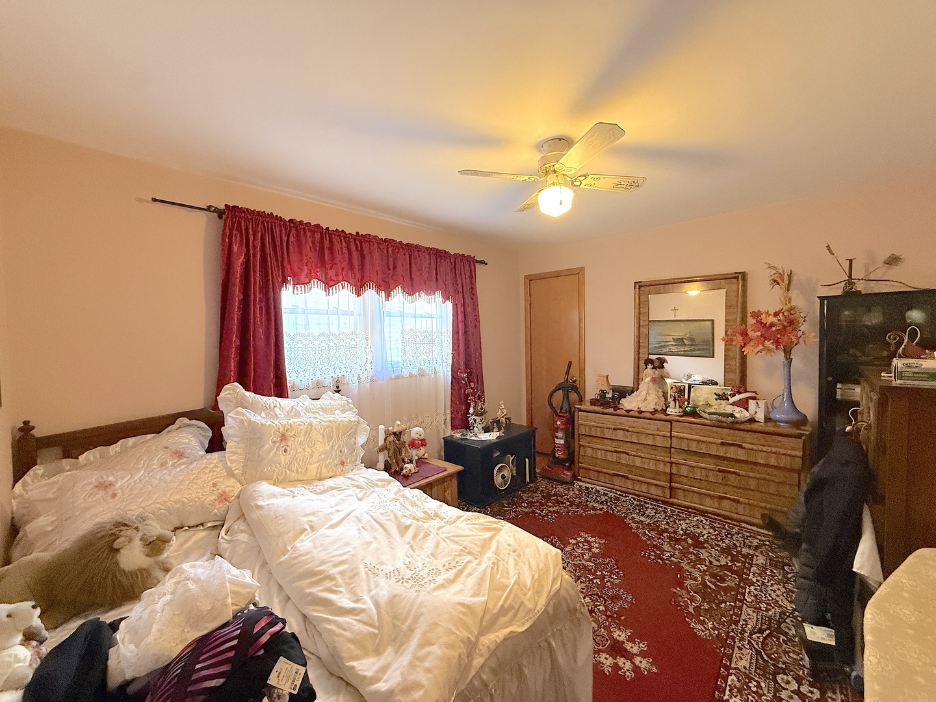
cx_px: 468
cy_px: 351
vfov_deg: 85.7
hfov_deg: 102.1
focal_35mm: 14
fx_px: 379
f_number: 2.2
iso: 400
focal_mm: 2.22
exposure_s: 1/60
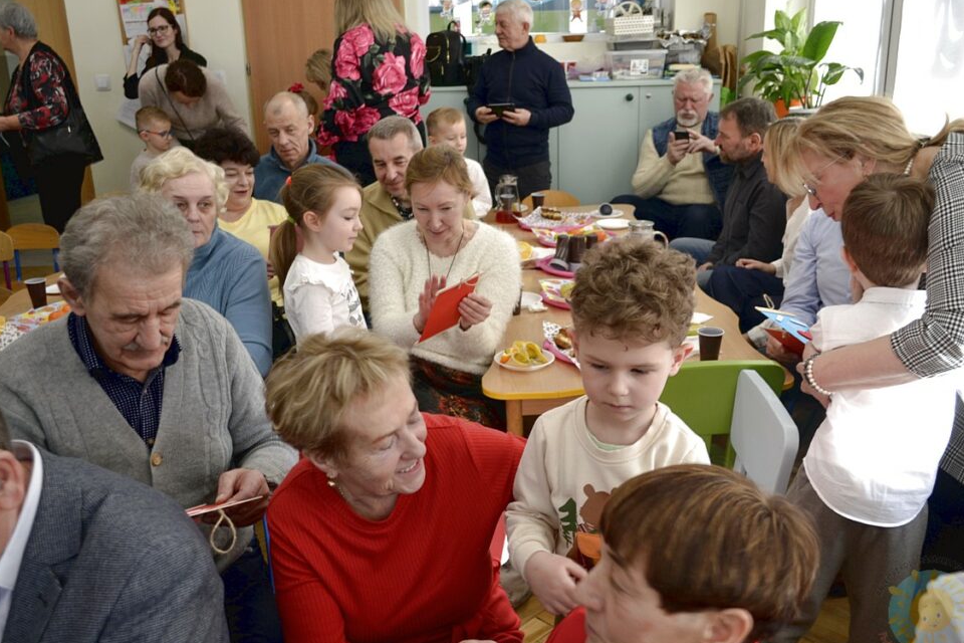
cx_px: 484
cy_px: 334
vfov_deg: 41.1
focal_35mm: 32
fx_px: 857
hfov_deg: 58.7
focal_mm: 20
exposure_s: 1/60
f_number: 4
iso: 400
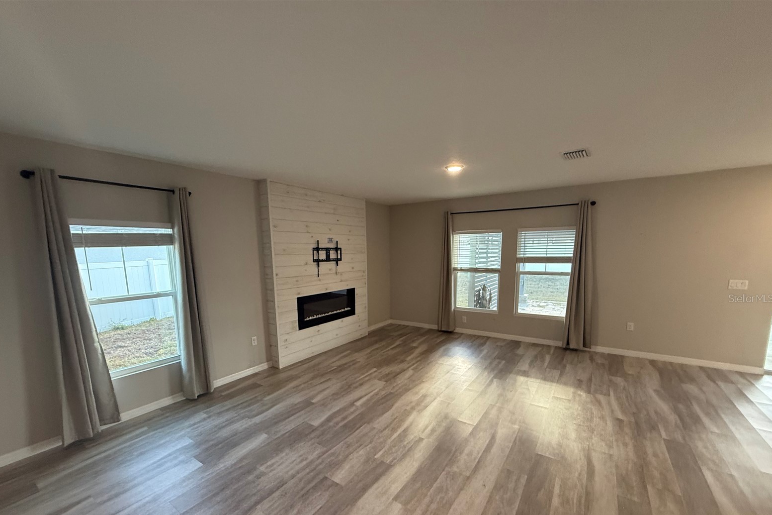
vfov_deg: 76.8
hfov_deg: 100.4
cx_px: 378
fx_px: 322
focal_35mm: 15
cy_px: 298
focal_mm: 2.22
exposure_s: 1/120
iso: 320
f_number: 2.2
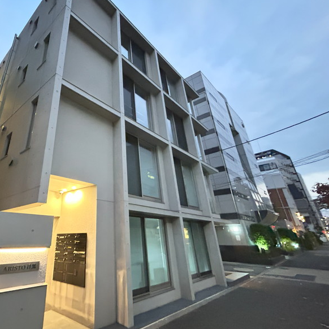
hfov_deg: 80.9
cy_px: 163
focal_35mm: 17
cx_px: 107
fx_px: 183
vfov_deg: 84.0
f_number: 2.4
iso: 2500
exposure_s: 1/25
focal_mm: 1.54
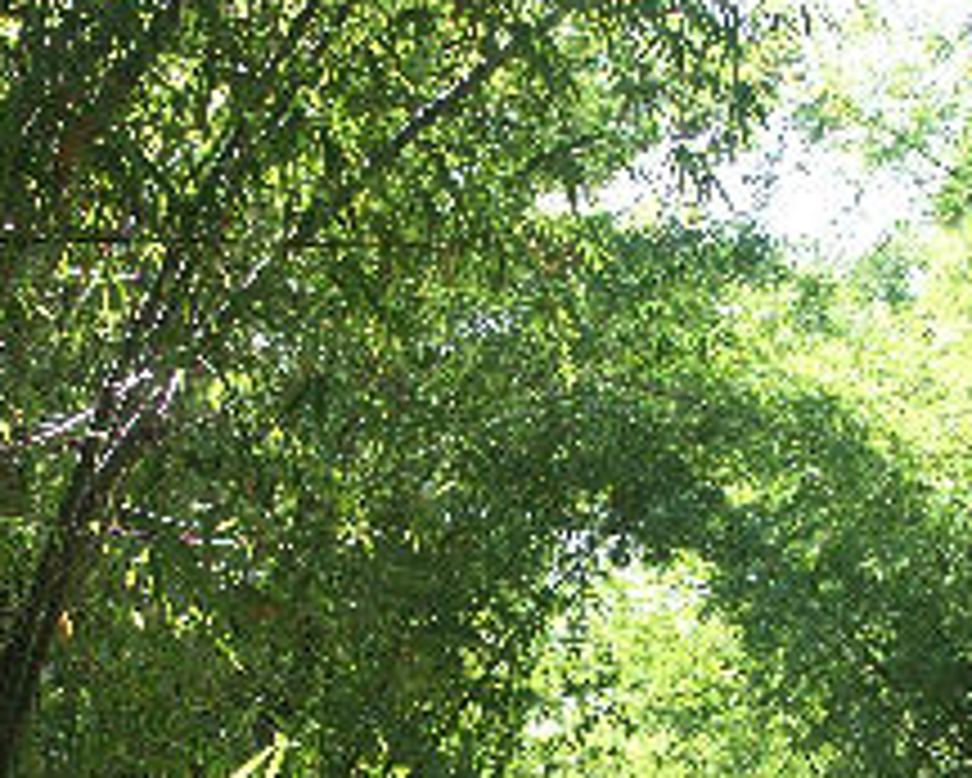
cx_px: 619
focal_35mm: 82
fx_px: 2360
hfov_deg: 23.2
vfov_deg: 18.0
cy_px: 877
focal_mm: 8.8
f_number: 4
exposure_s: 1/125
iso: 100
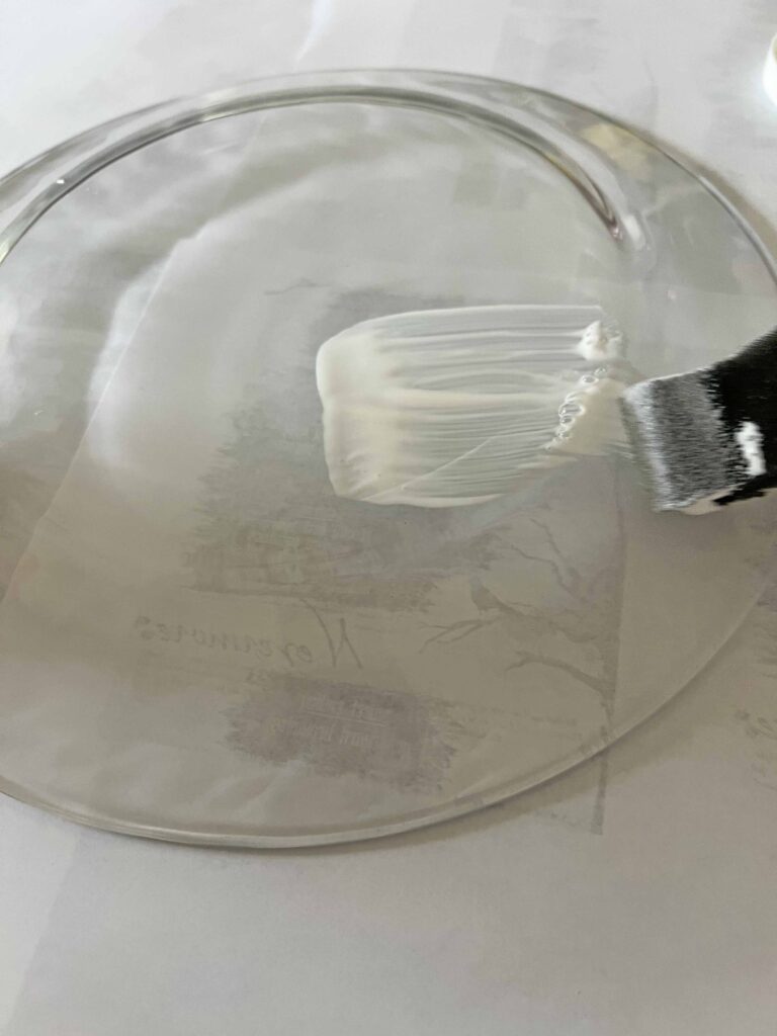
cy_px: 518
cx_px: 388
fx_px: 778
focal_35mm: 26
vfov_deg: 67.3
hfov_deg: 53.1
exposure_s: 1/60
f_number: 1.5
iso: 250
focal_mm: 5.7
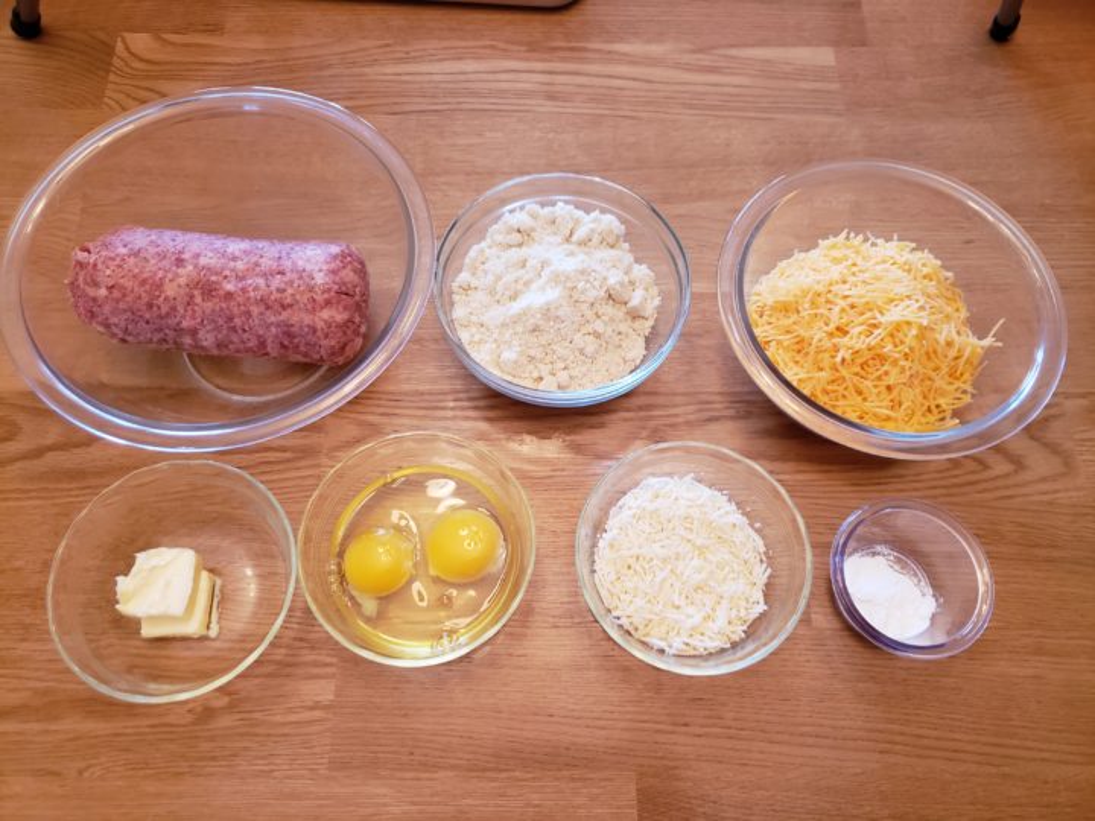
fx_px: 822
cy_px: 410
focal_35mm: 26
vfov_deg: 53.1
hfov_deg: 67.3
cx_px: 548
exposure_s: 1/40
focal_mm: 4.3
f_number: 1.5
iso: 320
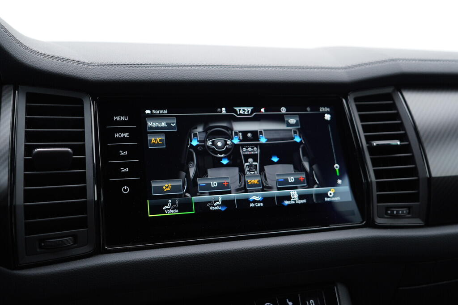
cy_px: 152
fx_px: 458
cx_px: 229
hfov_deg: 53.1
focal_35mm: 36
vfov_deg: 36.9
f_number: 2.8
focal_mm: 24
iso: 160
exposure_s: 1/40
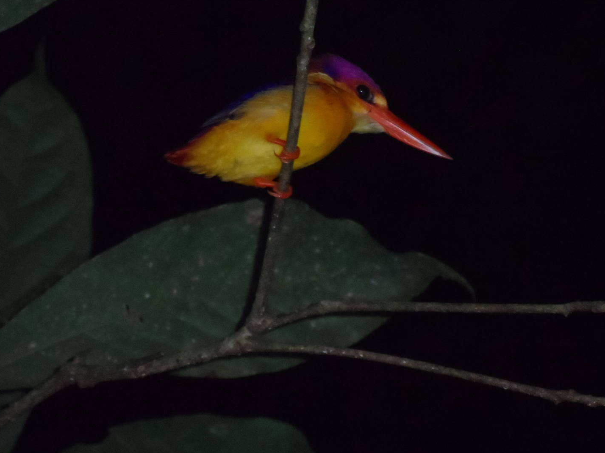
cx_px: 319
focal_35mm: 484
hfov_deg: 4.1
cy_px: 251
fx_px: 8459
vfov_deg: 3.1
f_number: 5.8
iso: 800
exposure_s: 1/125
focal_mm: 72
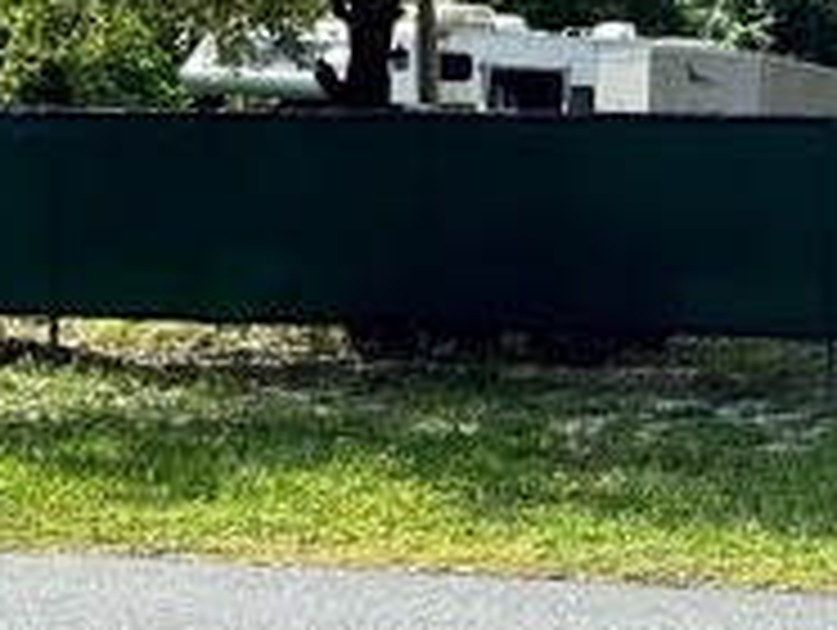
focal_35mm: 77
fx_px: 1864
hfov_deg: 20.3
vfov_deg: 19.0
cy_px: 122
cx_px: 1382
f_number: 2.2
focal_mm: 2.22
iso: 40
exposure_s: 1/932
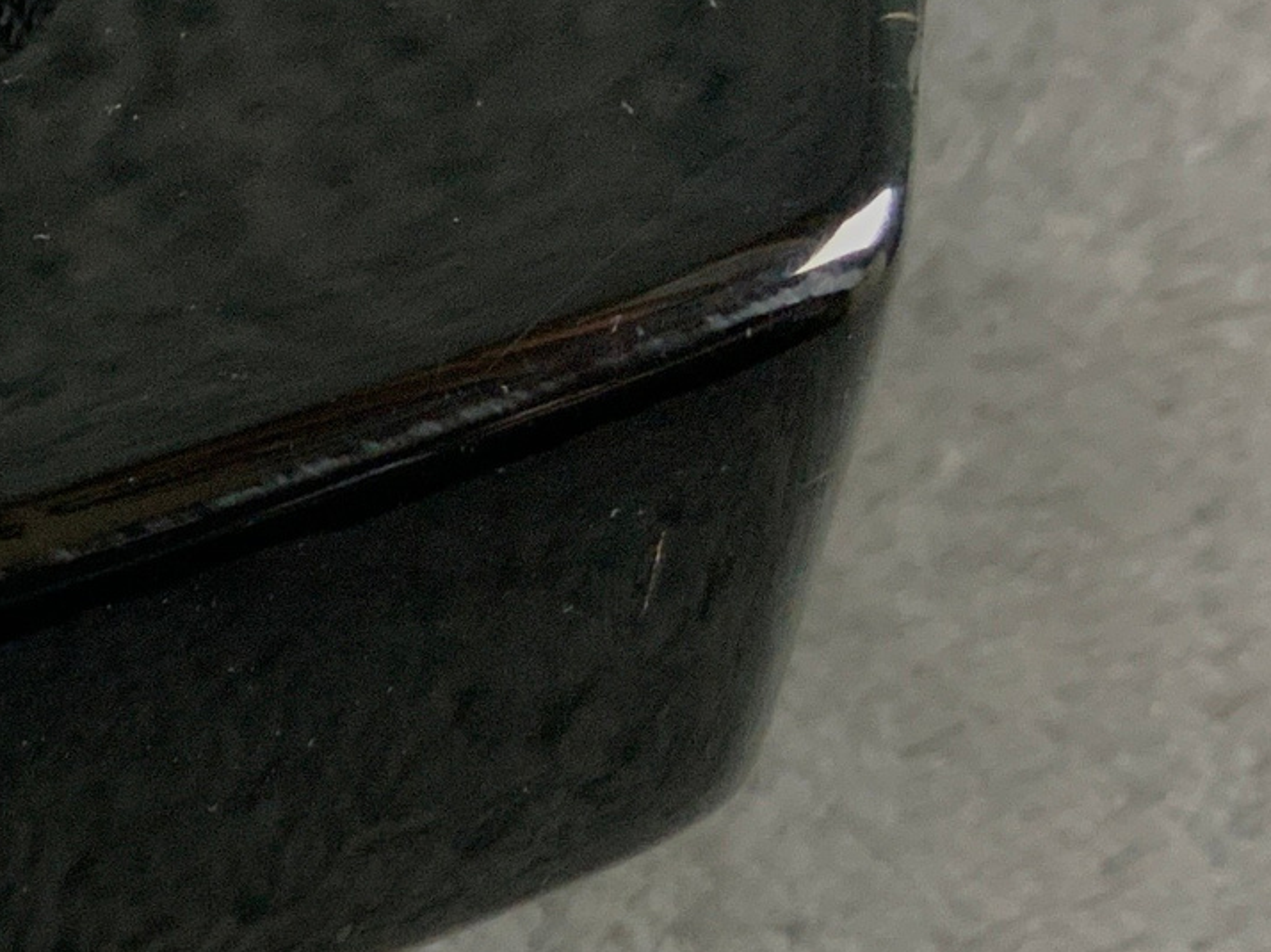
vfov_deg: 14.2
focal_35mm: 104
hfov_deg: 17.2
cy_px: 662
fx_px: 3817
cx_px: -603
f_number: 1.8
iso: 200
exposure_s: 1/60
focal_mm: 3
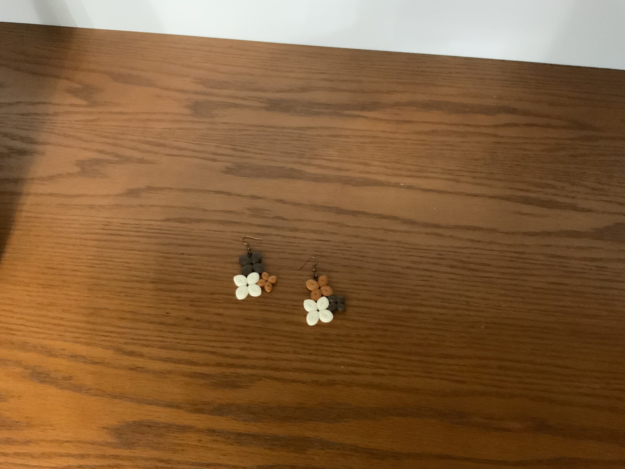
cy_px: 234
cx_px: 312
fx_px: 524
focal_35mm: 29
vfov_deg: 48.2
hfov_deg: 61.7
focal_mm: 3
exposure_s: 1/30
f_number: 1.8
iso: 640
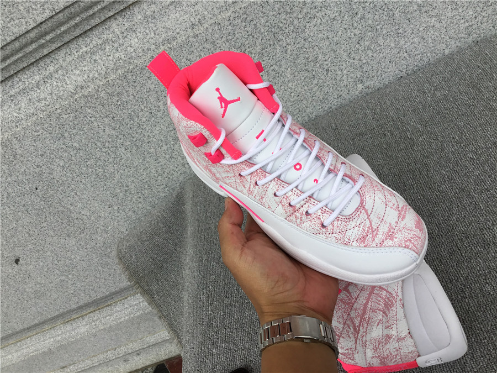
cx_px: 248
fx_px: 445
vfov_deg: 45.4
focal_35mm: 31
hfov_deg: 58.4
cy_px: 186
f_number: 2.4
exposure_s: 1/202
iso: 25
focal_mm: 3.3
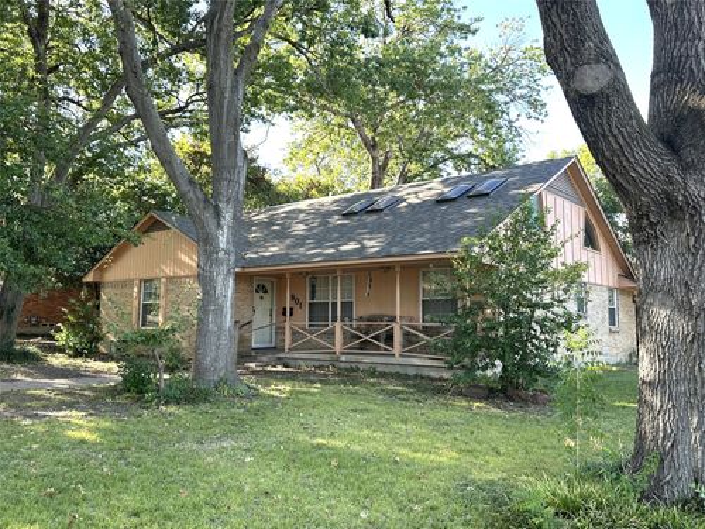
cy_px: 264
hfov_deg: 71.6
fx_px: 489
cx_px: 352
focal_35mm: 24
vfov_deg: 56.8
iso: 80
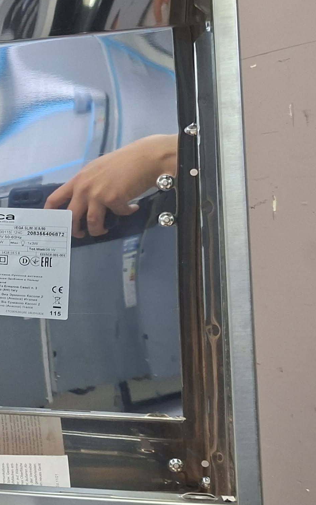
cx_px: -304
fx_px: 895
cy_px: 215
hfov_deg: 16.0
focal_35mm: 65
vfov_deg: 31.5
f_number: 1.8
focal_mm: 5.54
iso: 160
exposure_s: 1/50
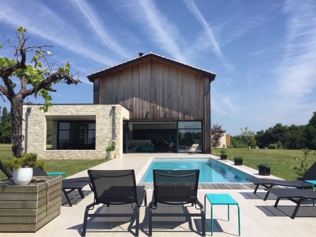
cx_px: 158
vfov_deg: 48.2
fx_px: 265
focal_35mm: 29
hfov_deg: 61.7
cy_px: 118
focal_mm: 4.15
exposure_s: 1/2326
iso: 32
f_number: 2.2
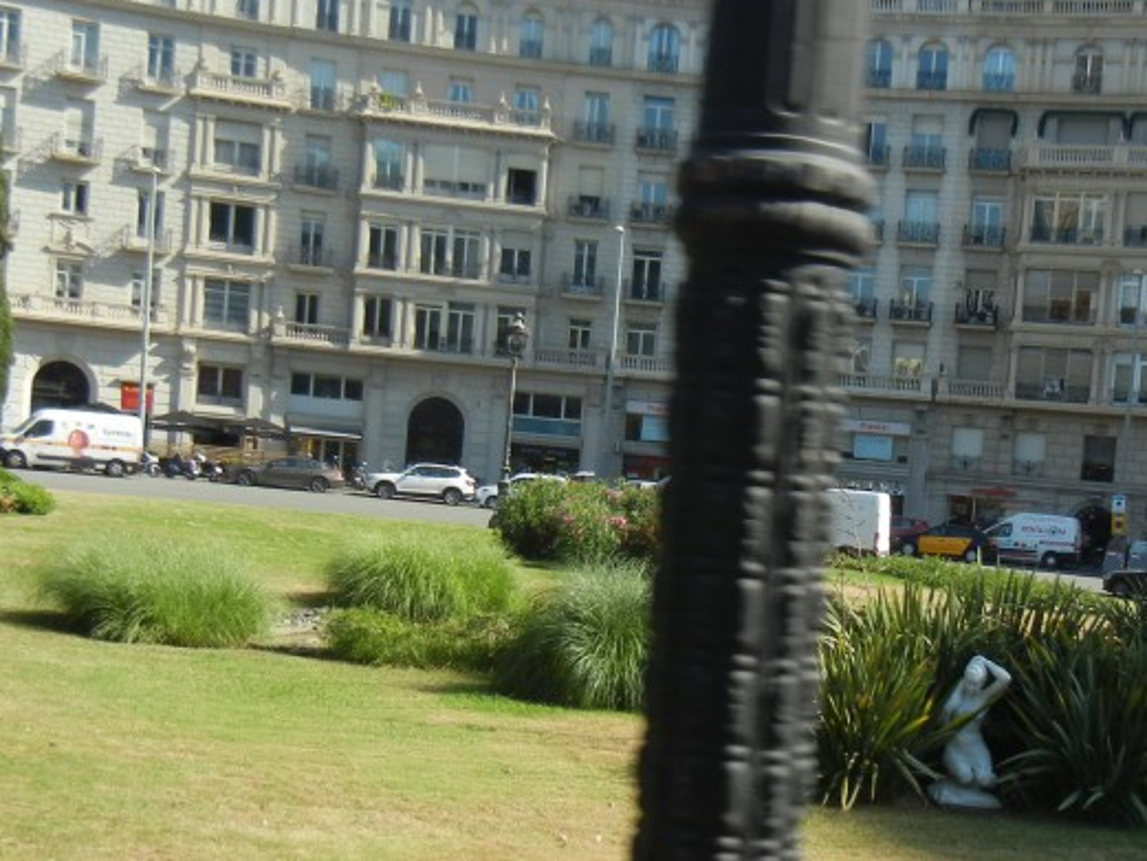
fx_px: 1955
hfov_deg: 32.4
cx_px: 777
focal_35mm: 59
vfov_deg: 24.7
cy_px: 566
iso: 160
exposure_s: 1/240
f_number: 7
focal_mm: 5.4
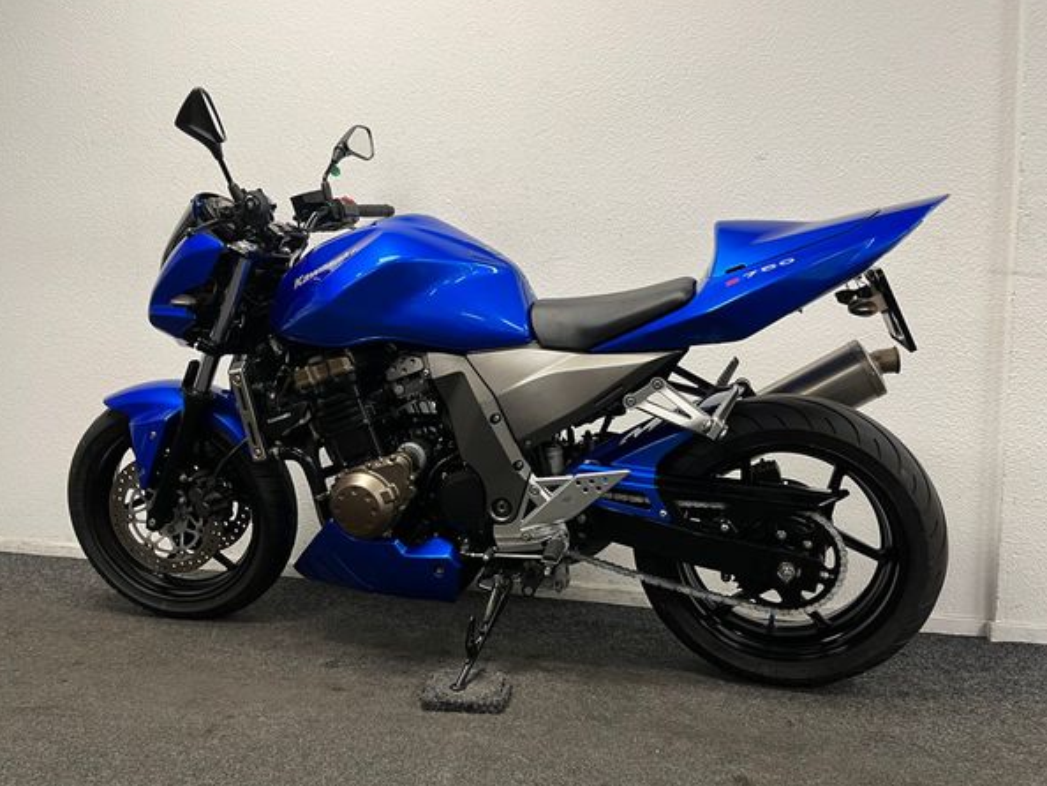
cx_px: 524
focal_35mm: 28
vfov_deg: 49.8
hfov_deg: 63.4
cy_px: 404
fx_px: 847
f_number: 1.6
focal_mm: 5.1
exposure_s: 1/50
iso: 80
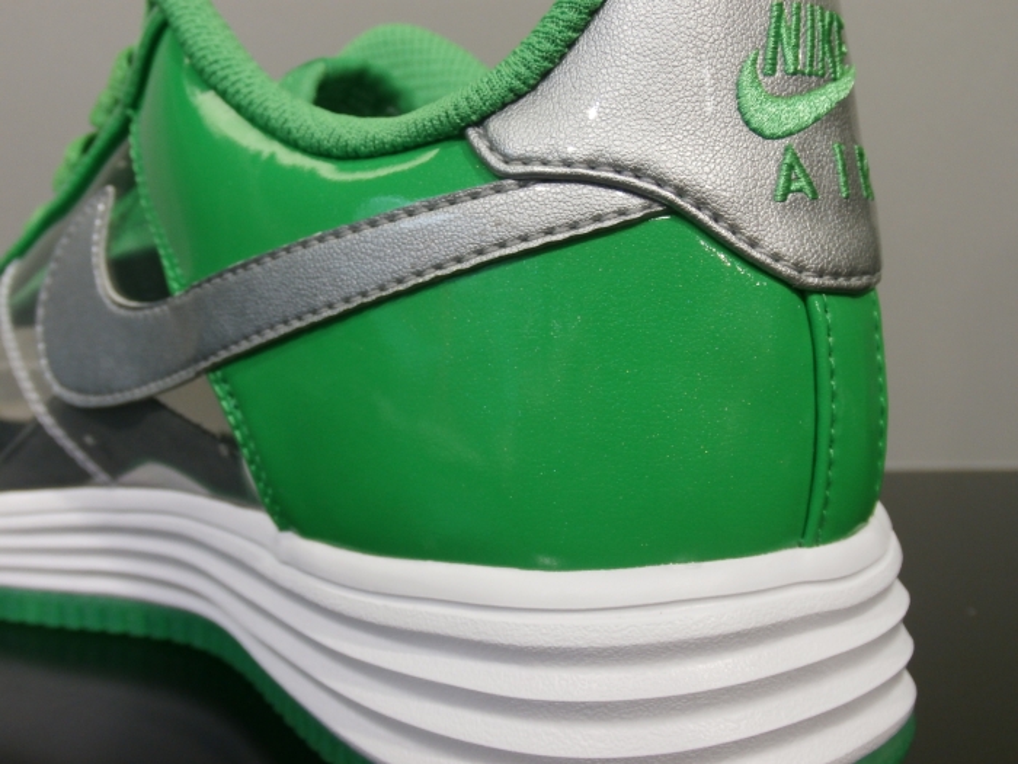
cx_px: 509
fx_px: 1000
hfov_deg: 54.0
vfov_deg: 41.8
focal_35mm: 34
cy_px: 382
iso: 160
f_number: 3.4
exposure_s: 1/60
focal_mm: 6
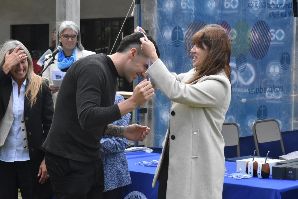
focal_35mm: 128
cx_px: 149
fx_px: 1055
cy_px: 100
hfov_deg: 16.1
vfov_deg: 10.8
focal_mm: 85
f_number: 13
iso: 1600
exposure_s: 1/500
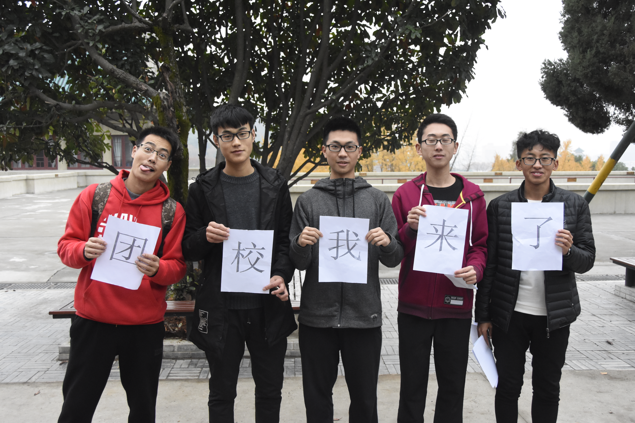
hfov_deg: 53.1
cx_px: 318
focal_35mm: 36
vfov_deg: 36.9
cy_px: 212
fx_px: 635
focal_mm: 24
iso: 2500
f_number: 5
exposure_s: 1/100
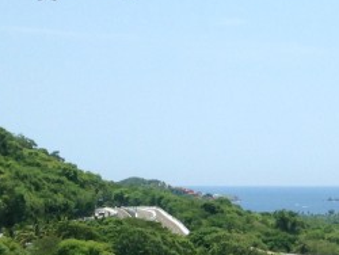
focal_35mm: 135
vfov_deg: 11.0
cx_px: 454
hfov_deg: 14.0
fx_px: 1323
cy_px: 134
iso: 50
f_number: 2.4
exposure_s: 1/1506
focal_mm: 4.12
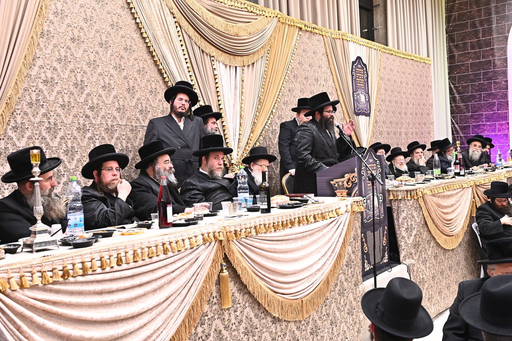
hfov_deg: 50.7
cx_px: 256
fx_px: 540
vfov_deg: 35.0
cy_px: 170
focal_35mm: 38
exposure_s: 1/160
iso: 3200
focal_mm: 38
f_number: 5.6
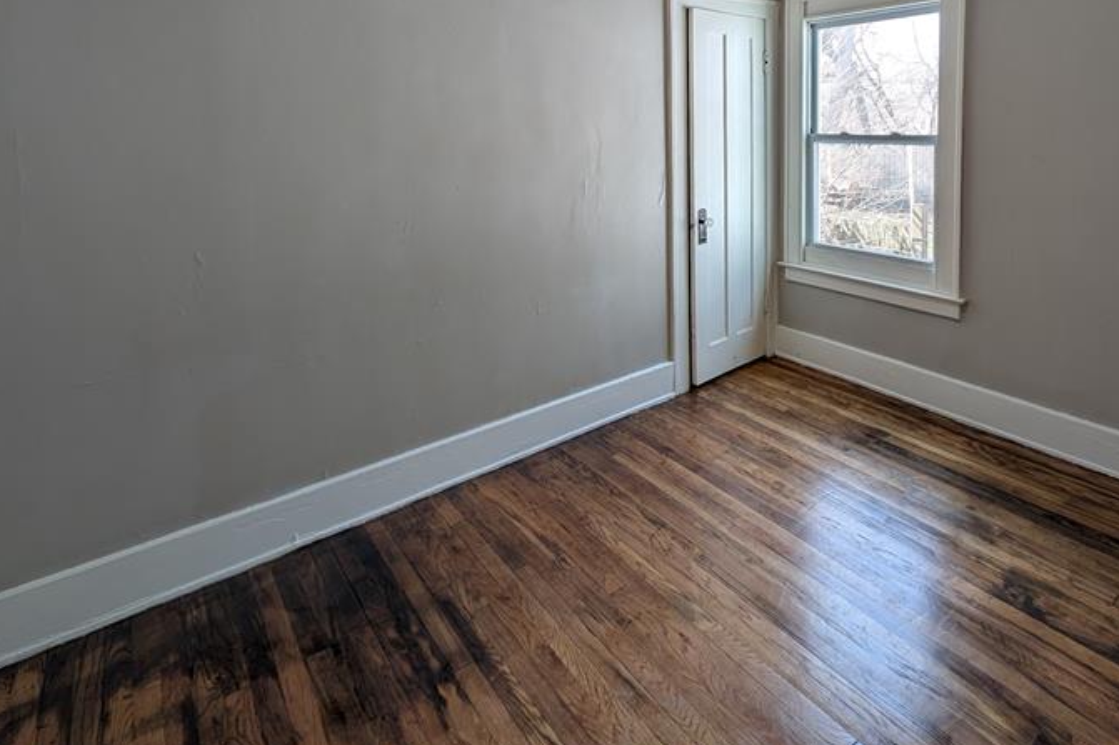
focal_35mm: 19
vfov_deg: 59.7
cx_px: 709
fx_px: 590
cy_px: 155
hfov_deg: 85.0
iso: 52
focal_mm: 2.23
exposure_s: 1/120
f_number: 1.95
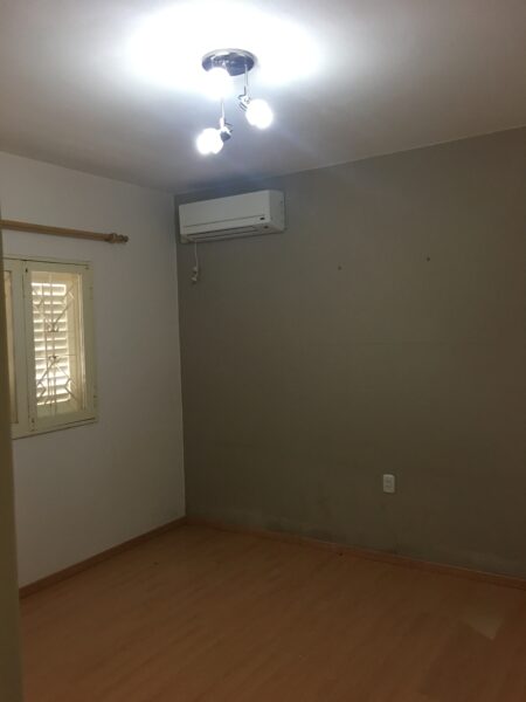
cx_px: 263
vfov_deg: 61.7
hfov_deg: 48.2
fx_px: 588
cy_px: 351
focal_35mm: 29
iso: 100
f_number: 2.2
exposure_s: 1/17
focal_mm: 4.15
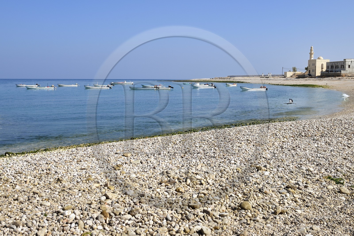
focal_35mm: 38
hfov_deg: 50.7
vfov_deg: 35.1
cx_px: 177
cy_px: 118
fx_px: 374
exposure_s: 1/800
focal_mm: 38
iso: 200
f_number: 8
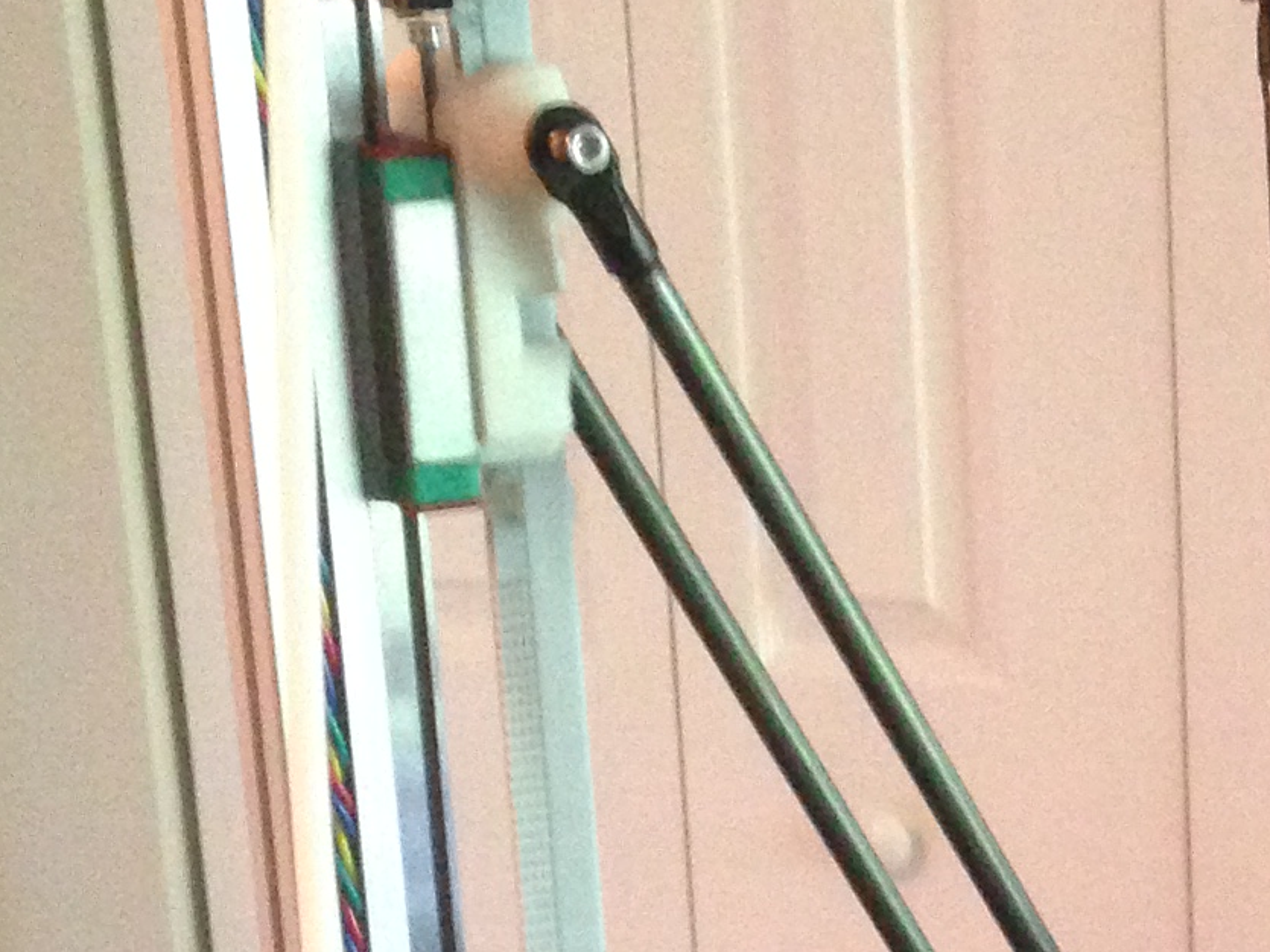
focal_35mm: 129
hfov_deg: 14.8
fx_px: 4732
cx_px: 1478
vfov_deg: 11.1
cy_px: 1344
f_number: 2.4
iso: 400
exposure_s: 1/20
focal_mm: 4.12
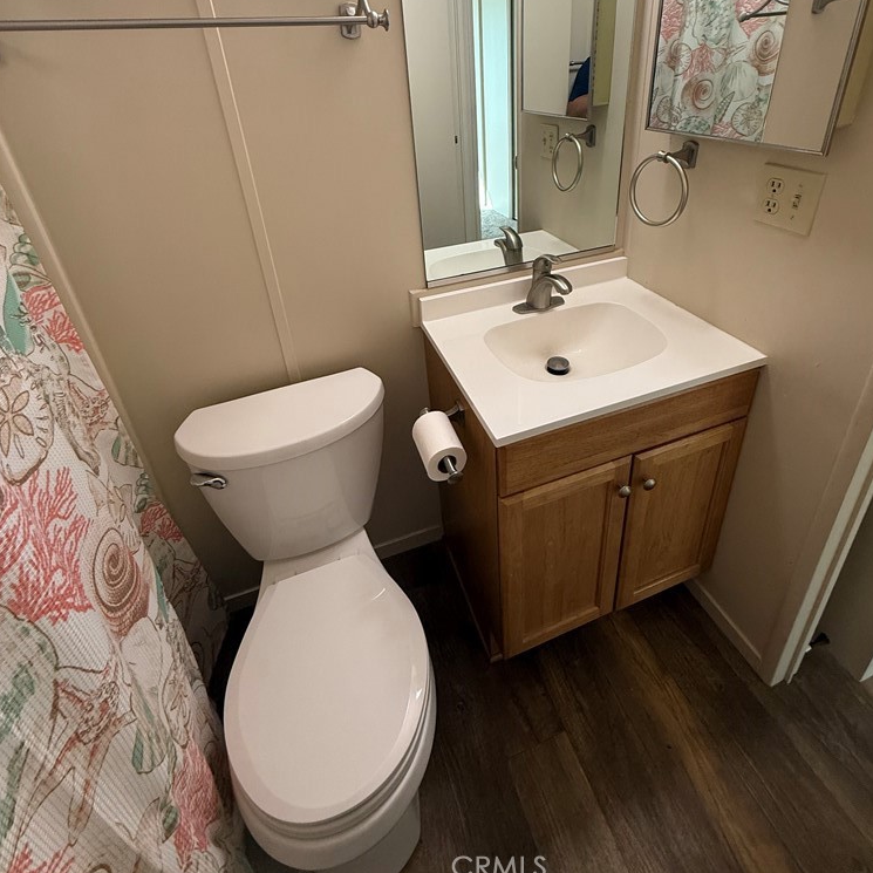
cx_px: 446
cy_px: 284
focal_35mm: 17
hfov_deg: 84.0
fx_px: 485
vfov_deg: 80.9
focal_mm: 2.22
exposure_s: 1/60
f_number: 2.2
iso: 250
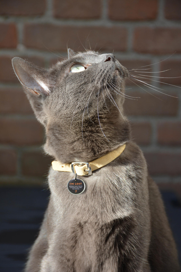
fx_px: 961
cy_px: 136
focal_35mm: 128
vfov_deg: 16.1
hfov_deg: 10.8
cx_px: 90
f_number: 5.6
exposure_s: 1/500
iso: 360
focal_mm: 85
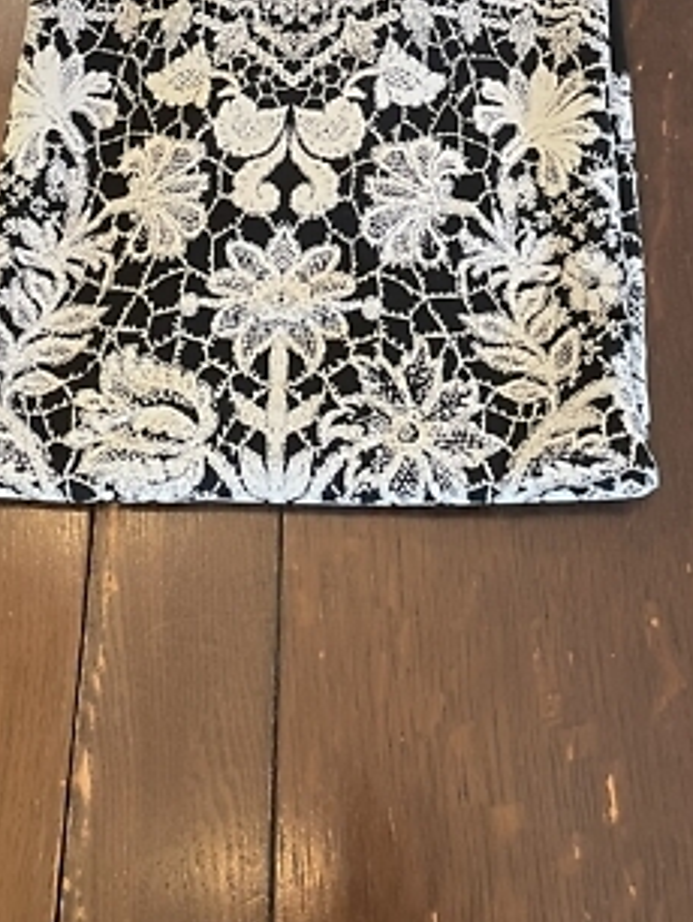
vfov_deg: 31.6
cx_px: 351
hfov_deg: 26.1
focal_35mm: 56
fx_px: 1493
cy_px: -9
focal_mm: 4.2
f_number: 1.6
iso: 400
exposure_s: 1/40
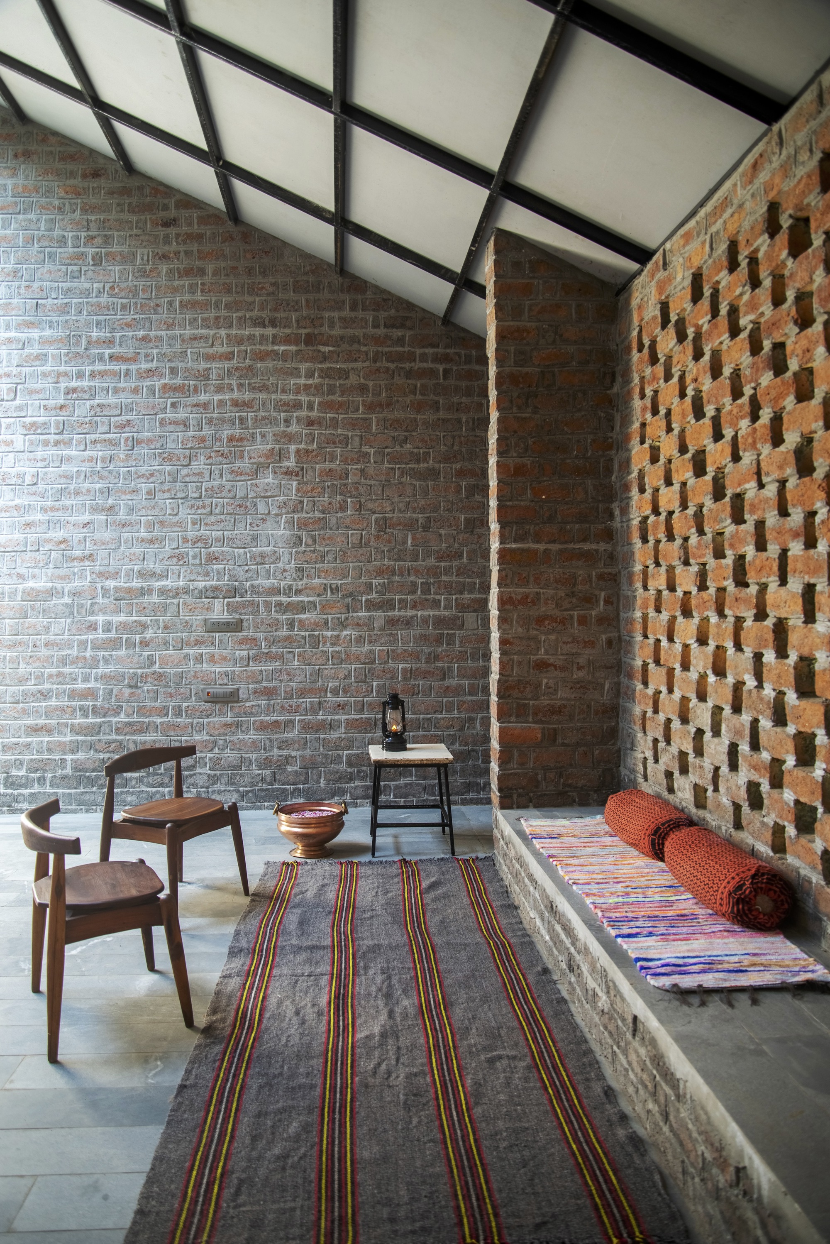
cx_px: 415
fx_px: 829
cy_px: 622
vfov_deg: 73.7
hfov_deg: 53.2
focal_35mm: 24
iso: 250
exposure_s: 1/640
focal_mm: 24
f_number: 3.5
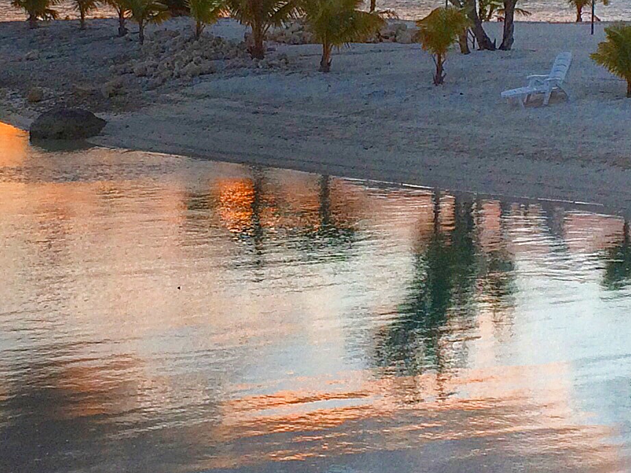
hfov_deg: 19.1
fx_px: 1877
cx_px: 340
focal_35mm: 103
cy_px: 87
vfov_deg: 14.3
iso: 32
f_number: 2.2
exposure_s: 1/746
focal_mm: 4.15
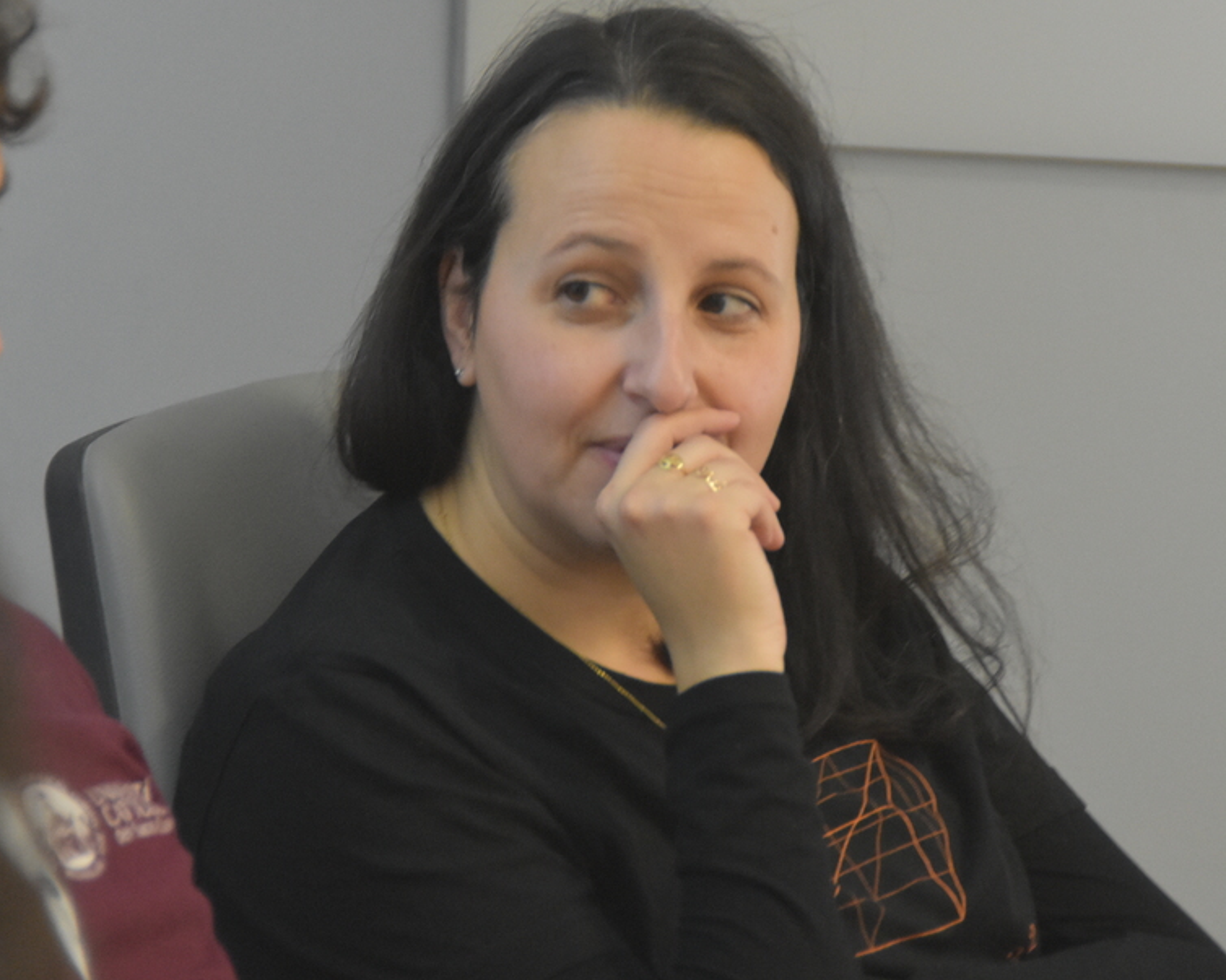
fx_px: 9759
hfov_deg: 7.2
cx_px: 624
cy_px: 332
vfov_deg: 5.7
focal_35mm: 269
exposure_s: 1/60
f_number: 5.3
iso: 3200
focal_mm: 120
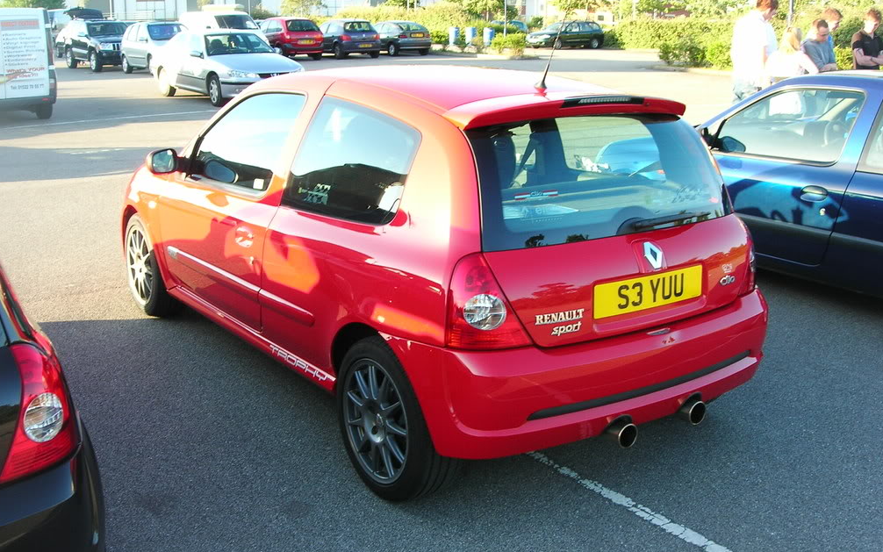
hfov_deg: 48.2
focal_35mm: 41
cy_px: 287
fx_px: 987
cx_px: 435
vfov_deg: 31.3
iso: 64
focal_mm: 7.8
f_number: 4.8
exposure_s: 1/56.4
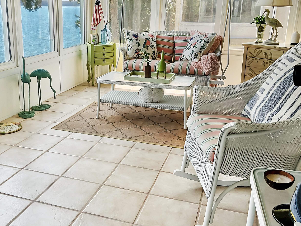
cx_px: 117
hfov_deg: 48.6
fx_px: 330
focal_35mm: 38
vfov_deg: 37.7
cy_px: 98
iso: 20
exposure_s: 1/122
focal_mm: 3
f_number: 1.8
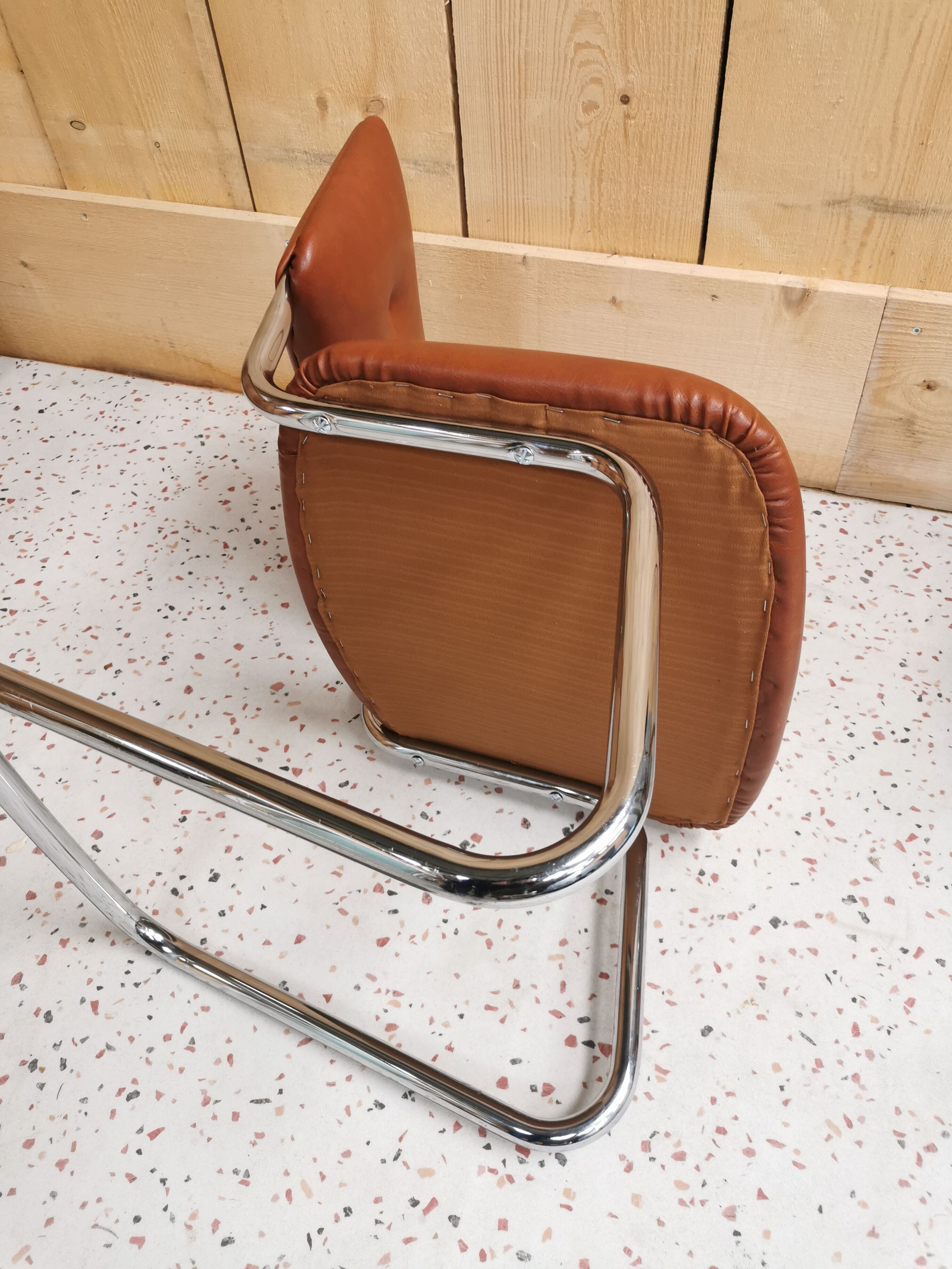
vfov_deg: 65.3
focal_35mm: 27
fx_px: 990
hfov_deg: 51.4
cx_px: 476
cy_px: 634
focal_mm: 5.58
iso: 160
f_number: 1.8
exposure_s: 1/50
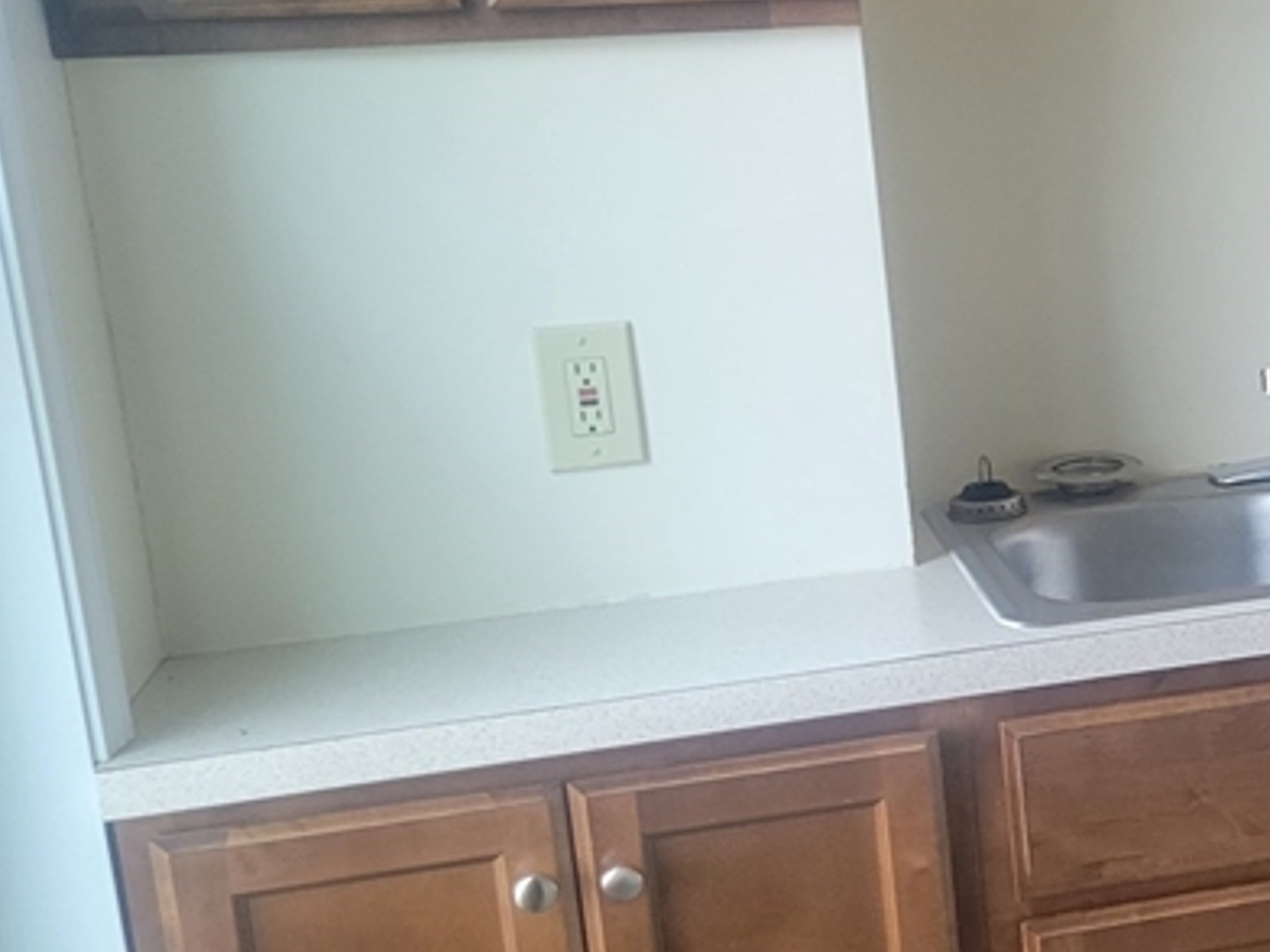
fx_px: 2495
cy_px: 492
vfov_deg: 21.6
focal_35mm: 68
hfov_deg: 25.5
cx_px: 1536
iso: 250
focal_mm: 5.4
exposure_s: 1/120
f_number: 1.8
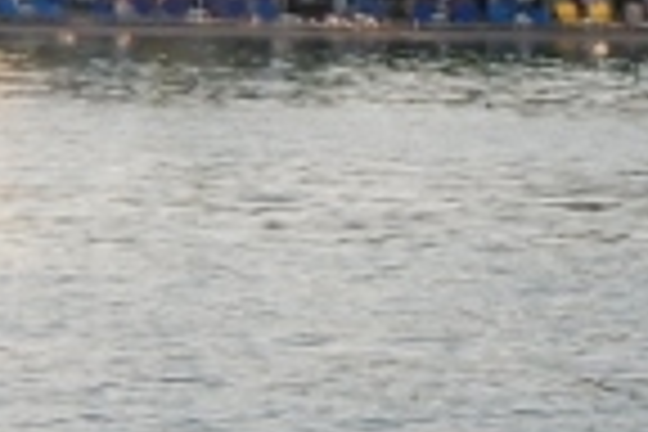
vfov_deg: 4.9
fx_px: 5076
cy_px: 58
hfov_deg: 6.8
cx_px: 1710
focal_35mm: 282
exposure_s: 1/640
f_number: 3.4
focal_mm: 6.8
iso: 125
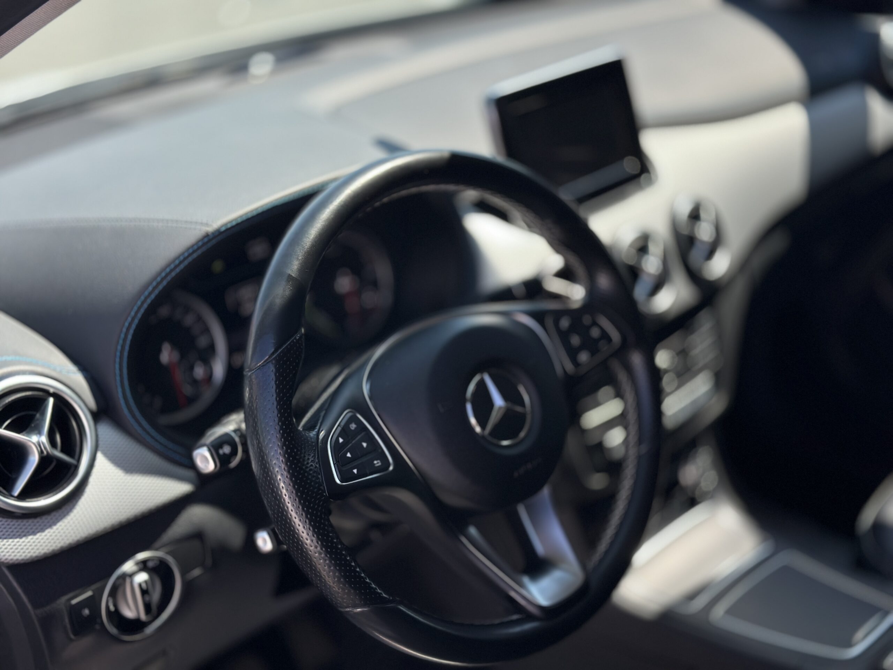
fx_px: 1238
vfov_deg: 30.3
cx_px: 446
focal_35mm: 48
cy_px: 335
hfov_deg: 39.7
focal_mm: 6.86
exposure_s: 1/1613
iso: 80
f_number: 1.78
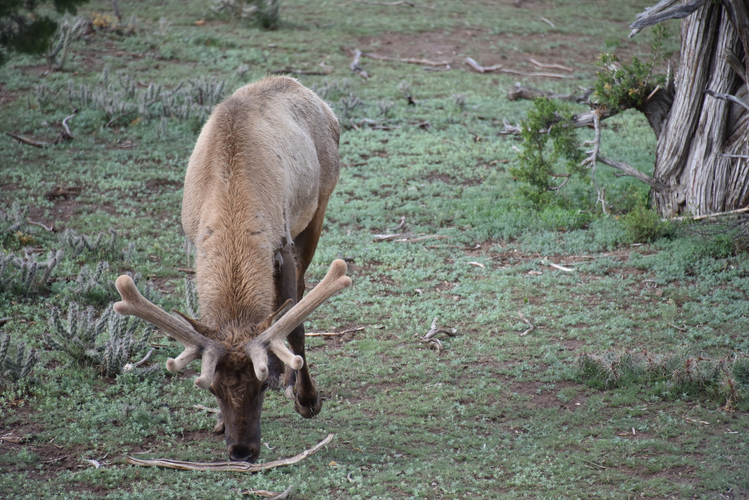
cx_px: 374
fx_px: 6243
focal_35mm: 300
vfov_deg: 4.6
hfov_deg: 6.9
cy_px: 250
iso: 560
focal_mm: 300
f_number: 5.6
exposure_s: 1/640
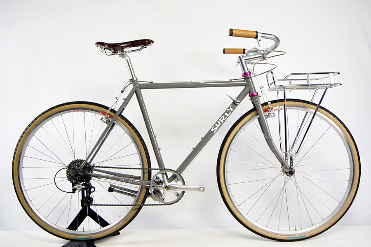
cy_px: 124
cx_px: 186
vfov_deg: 25.8
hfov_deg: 37.9
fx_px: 541
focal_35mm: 52
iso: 125
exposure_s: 1/30
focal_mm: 35
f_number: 5
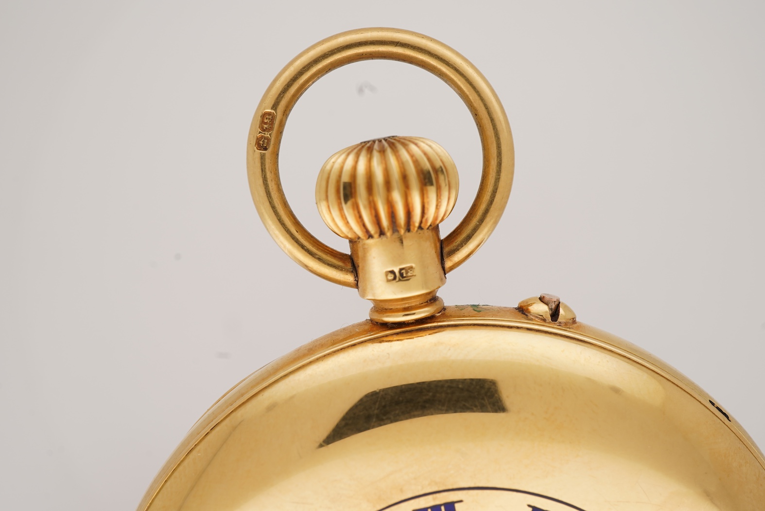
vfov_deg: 29.9
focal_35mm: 45
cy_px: 256
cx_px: 382
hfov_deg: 43.6
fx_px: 956
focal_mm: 30
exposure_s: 1/160
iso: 160
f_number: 22
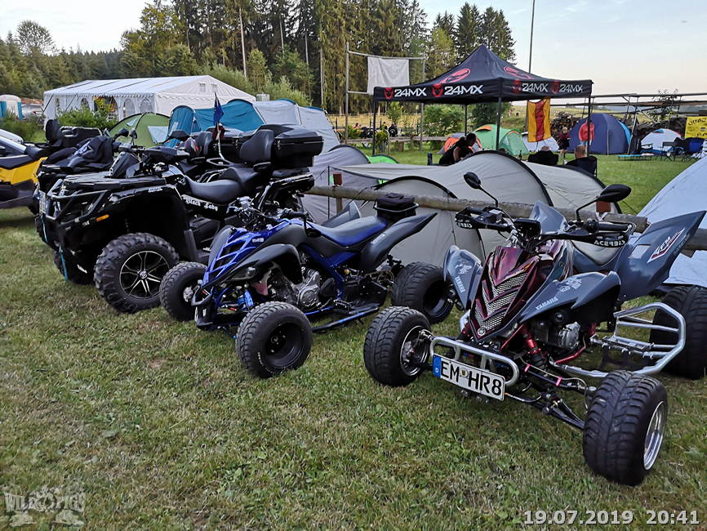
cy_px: 266
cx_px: 354
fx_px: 552
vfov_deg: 51.4
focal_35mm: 27
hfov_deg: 65.3
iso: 50
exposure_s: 1/100
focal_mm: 3.95
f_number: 1.8
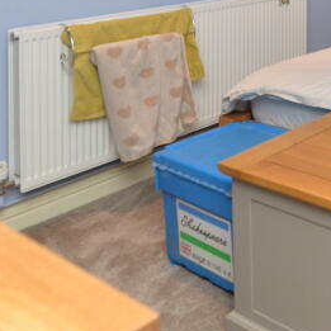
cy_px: -92
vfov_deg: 28.4
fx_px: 541
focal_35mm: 50
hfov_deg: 25.2
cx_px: 505
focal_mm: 15
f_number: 5
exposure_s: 1/60
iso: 500
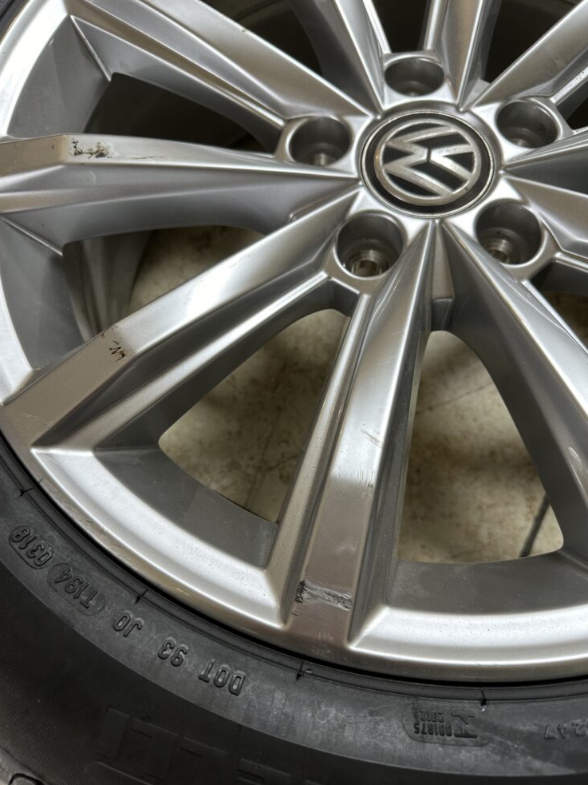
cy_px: 398
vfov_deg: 69.4
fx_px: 566
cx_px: 283
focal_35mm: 25
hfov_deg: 54.9
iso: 125
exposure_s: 1/50
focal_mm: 6.86
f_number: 1.78
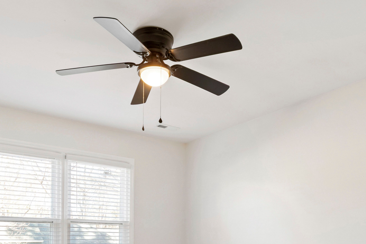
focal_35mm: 32
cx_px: 200
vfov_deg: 38.2
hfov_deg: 58.6
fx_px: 325
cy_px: 221
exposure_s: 1/2
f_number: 8
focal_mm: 10
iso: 100
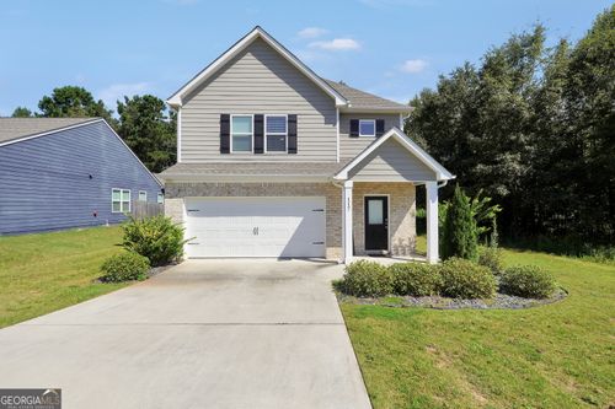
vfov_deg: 77.3
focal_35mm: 15
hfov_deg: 100.4
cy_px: 204
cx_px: 308
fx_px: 256
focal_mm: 10
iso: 100
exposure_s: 1/200
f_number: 10
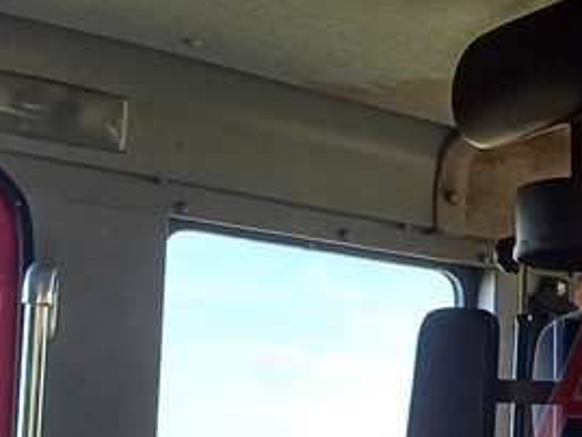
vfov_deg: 15.3
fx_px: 1598
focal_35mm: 95
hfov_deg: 19.0
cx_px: 777
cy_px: 448
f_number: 1.8
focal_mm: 4.65
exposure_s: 1/110
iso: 50
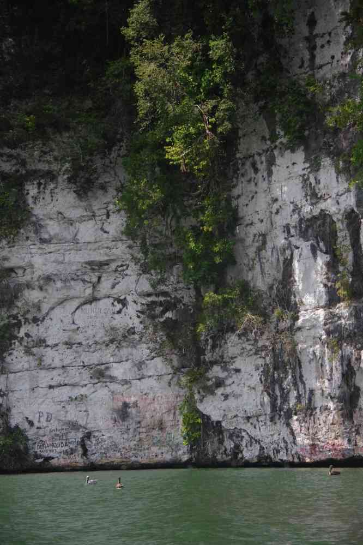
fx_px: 1475
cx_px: 182
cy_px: 272
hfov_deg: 14.0
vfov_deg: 20.9
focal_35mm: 98
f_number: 4.5
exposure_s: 1/4000
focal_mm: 65
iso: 3200
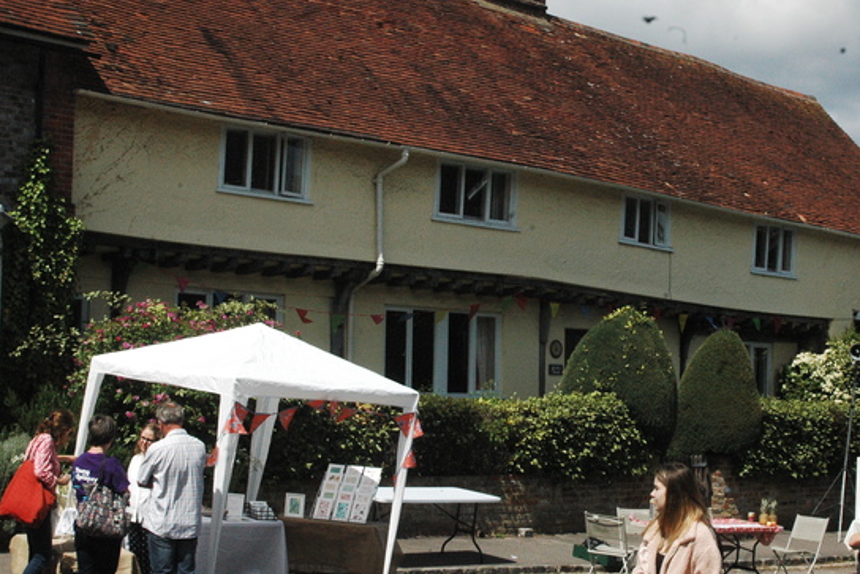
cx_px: 487
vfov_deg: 20.3
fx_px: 1601
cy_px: 259
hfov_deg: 30.0
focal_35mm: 67
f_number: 16
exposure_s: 1/1000
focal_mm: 38
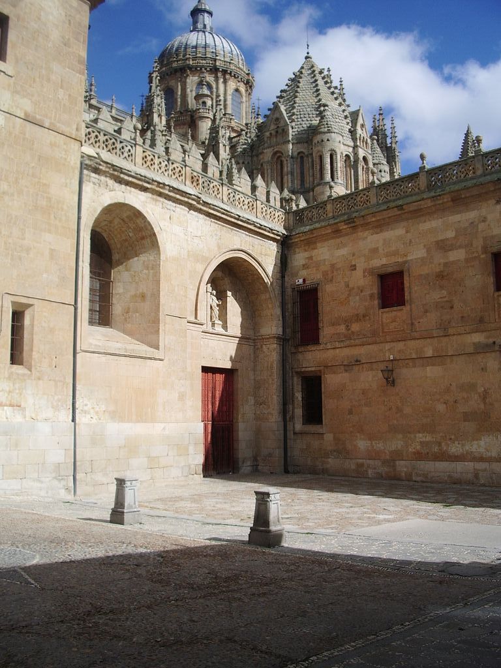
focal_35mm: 35
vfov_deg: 52.6
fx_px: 675
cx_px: 250
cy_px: 334
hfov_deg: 40.7
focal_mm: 5.8
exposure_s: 1/500
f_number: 4.3
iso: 50
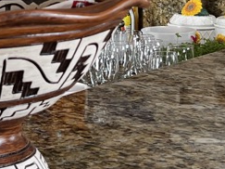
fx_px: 890
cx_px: 120
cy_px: -66
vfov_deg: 10.5
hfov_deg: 14.4
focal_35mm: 137
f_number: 1.5
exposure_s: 1/121
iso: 100
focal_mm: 5.7
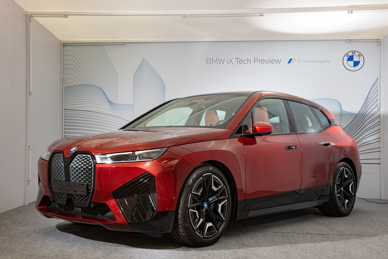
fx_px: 431
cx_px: 194
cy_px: 130
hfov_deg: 48.4
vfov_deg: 33.4
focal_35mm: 40
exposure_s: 1/200
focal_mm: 40
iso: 1600
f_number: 5.6
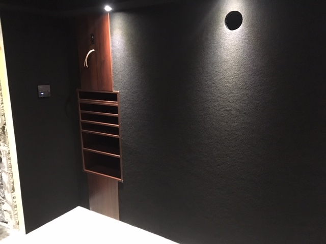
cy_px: 122
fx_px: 273
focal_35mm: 29
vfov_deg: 48.2
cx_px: 163
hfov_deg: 61.7
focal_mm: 4.15
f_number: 2.2
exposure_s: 1/17
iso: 320
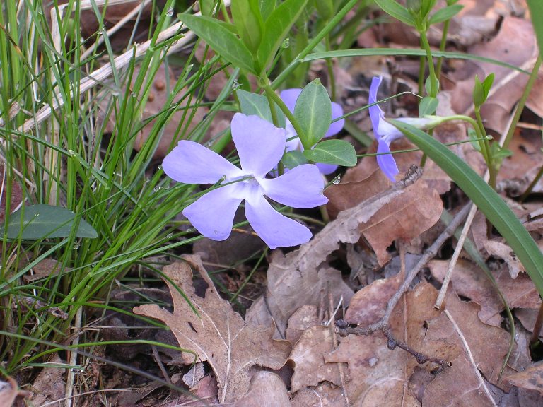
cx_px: 272
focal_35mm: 115
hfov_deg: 17.1
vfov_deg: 12.9
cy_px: 204
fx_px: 1804
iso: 100
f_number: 4.9
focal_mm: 17.4
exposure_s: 1/25.1
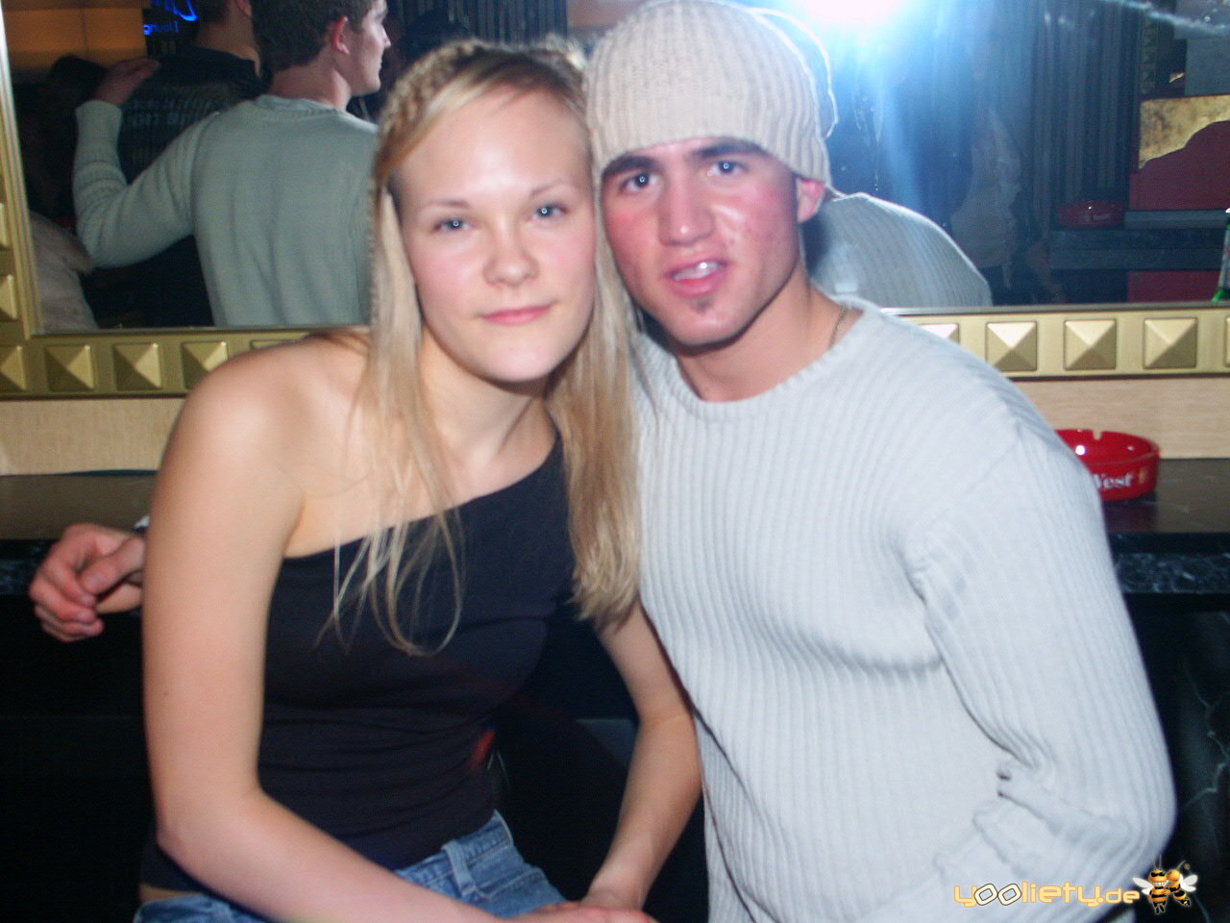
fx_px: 1563
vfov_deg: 32.9
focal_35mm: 44
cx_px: 615
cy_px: 462
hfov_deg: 42.9
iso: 200
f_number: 3.5
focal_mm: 11.36
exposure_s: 1/45
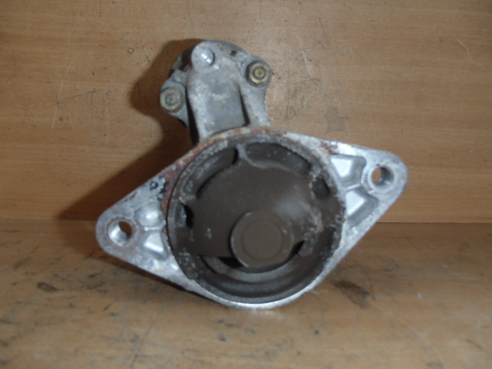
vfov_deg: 37.7
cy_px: 184
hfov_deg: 49.0
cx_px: 246
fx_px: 540
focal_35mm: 38
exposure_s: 1/40
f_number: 4.6
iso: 100
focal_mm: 6.83
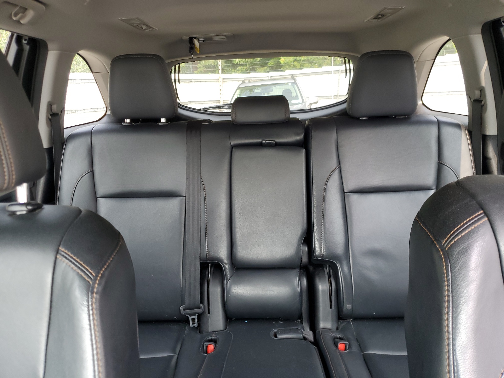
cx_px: 252
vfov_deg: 53.1
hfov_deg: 67.3
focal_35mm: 26
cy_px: 189
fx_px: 379
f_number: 1.5
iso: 60
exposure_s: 1/60.2
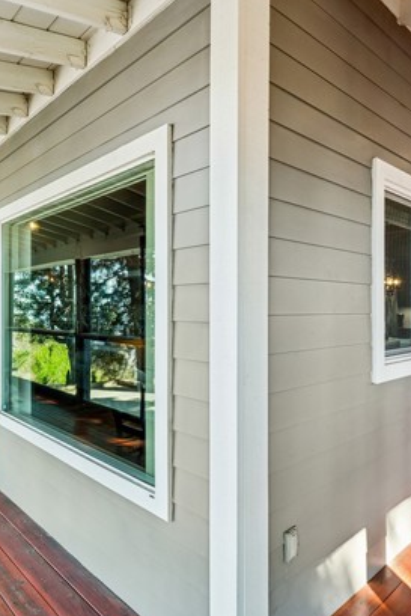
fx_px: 433
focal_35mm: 25
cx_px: 227
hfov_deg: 50.7
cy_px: 309
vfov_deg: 70.8
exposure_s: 1/1.67
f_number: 22
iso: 100
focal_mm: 16.2
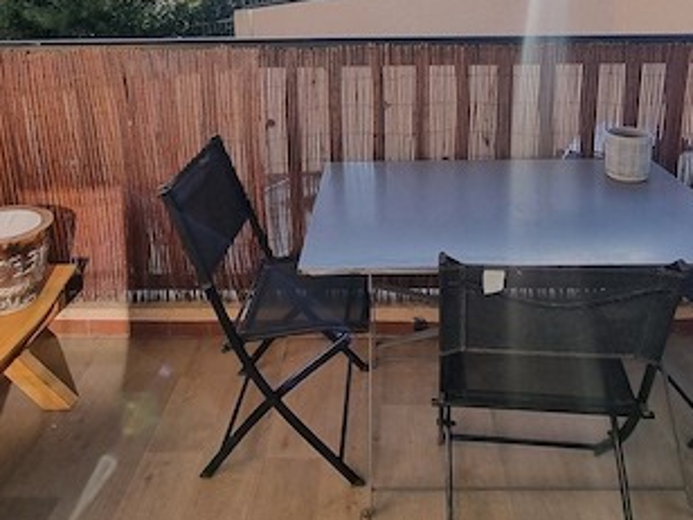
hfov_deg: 65.2
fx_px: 541
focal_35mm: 27
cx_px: 378
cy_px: 29
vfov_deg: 45.3
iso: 50
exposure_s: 1/872
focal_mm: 2.2
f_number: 2.2
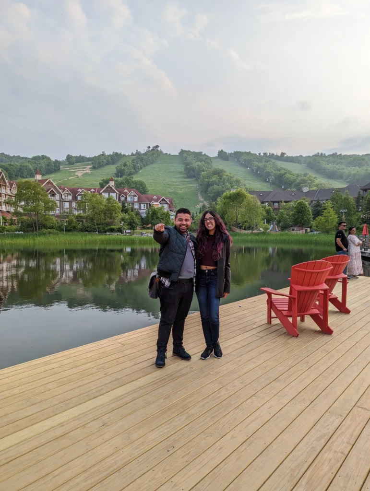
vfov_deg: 71.5
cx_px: 185
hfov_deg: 56.9
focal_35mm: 24
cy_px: 246
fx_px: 341
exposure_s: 1/884
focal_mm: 6.81
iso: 48
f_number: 1.85
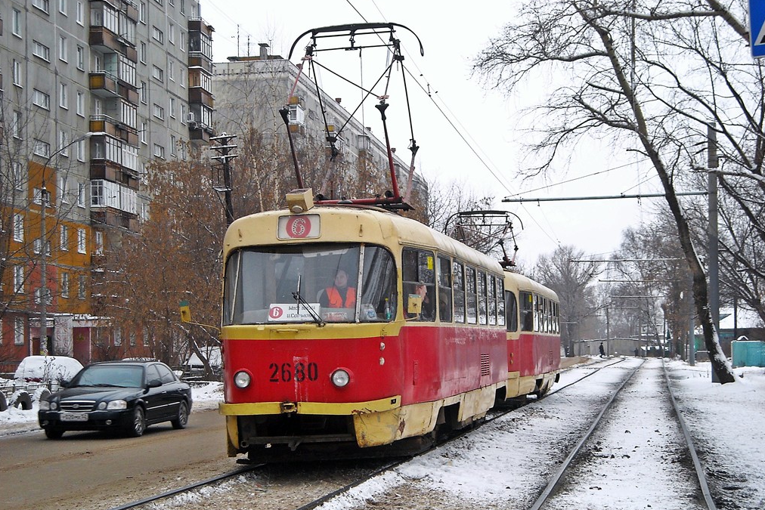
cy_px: 267
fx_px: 1700
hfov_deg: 25.4
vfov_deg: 17.1
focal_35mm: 80
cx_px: 385
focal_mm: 12.3
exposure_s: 1/52
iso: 104
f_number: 3.9
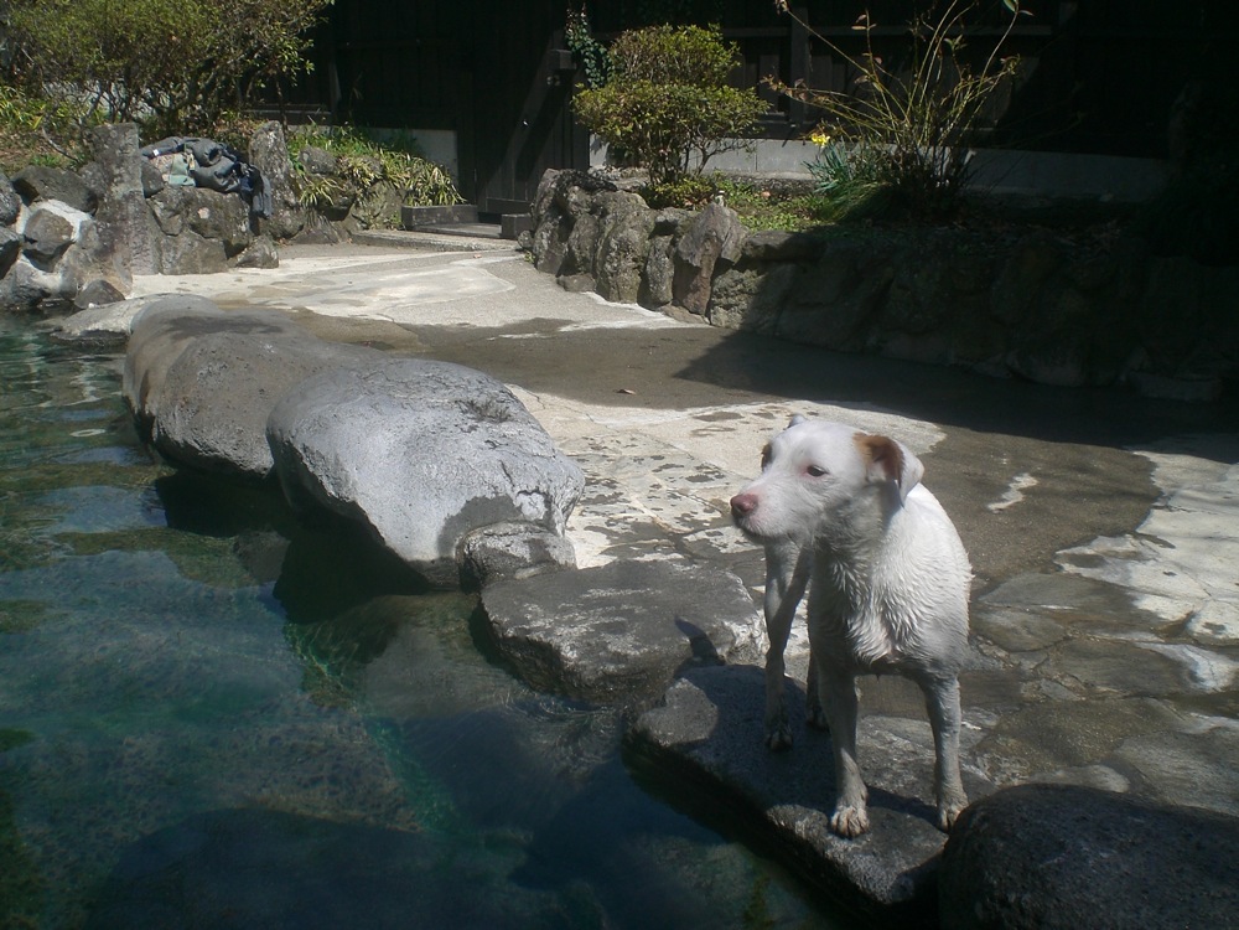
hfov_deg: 49.0
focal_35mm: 38
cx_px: 620
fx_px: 1360
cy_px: 465
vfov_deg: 37.7
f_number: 4.4
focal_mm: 6.3
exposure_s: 1/500
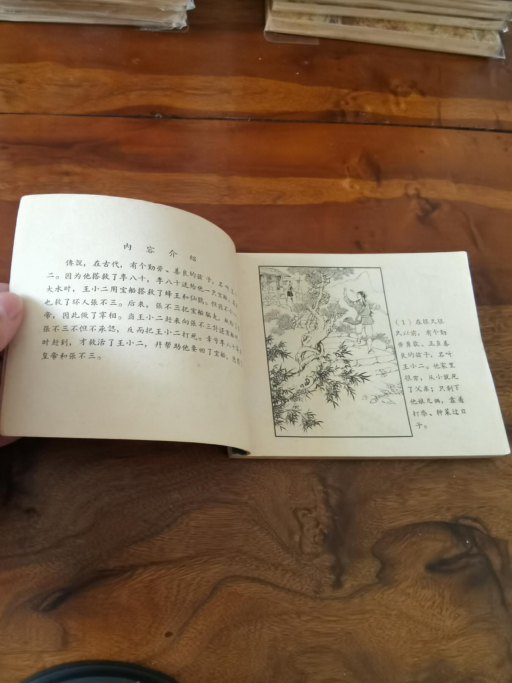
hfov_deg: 51.4
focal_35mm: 27
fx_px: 532
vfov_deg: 65.3
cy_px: 342
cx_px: 256
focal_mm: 2.26
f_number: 2.2
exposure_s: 1/25
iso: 400
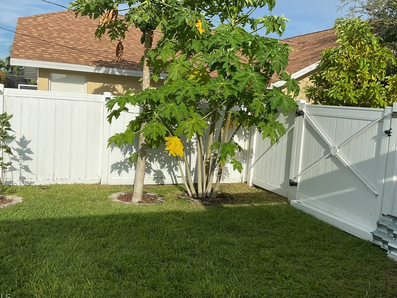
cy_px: 136
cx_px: 196
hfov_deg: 55.4
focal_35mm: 33
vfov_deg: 42.9
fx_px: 378
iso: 16
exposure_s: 1/2667
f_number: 1.8
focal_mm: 3
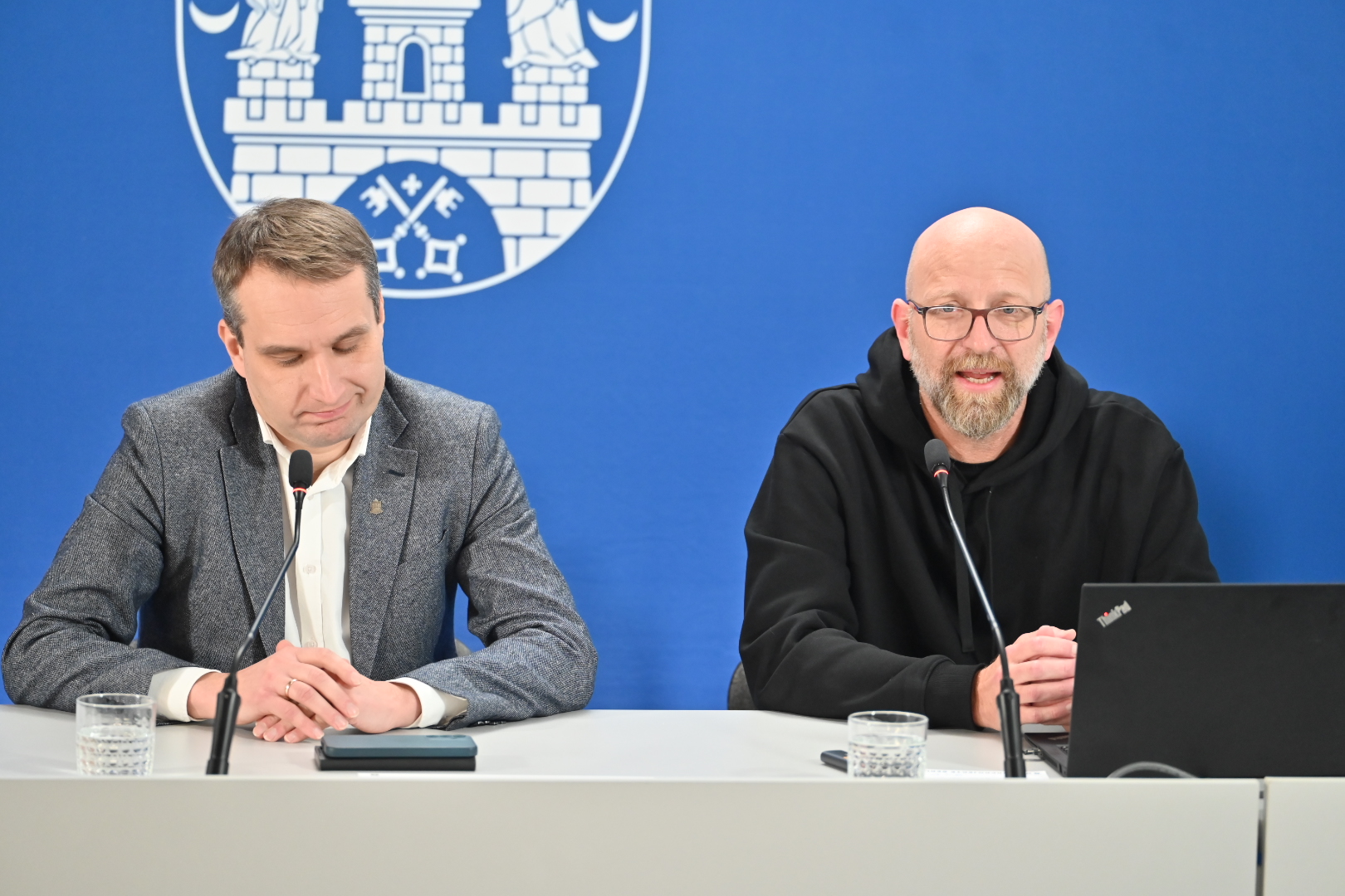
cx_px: 672
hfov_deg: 16.4
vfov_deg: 11.0
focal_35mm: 125
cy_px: 448
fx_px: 4670
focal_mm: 125
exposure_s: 1/160
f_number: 2.8
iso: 2200
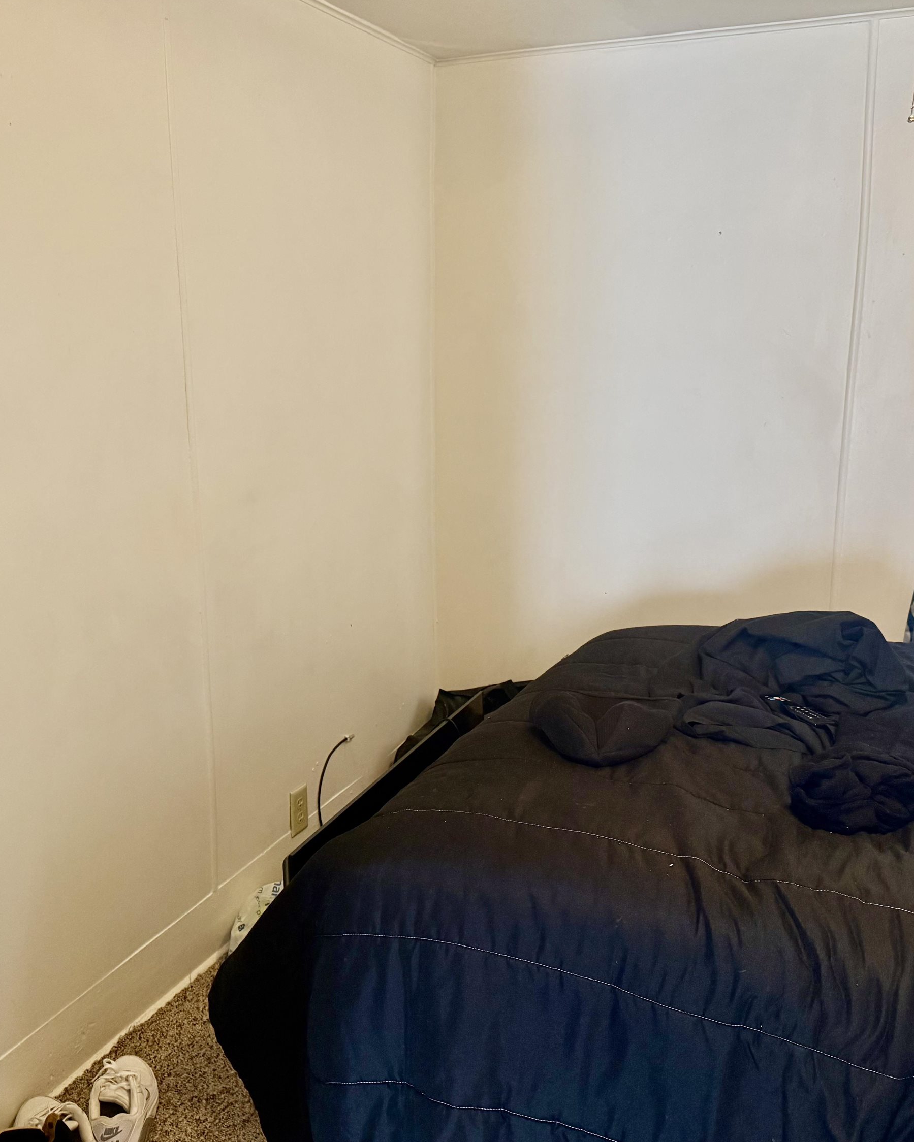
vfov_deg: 55.7
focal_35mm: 32
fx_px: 1082
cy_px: 571
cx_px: 476
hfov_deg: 45.8
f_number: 1.78
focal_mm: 6.76
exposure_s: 1/60
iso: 400
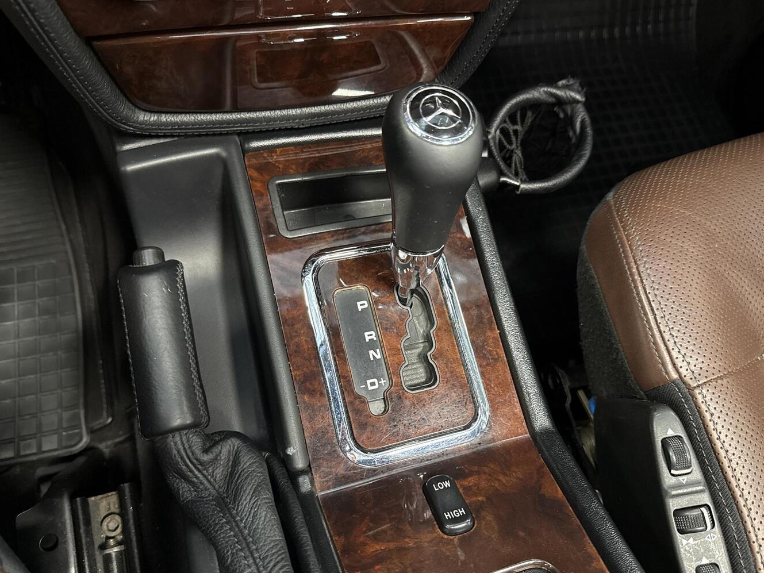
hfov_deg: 67.3
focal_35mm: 26
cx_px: 396
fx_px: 574
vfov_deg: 53.1
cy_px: 296
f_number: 1.78
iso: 1000
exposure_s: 1/37
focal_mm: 6.76
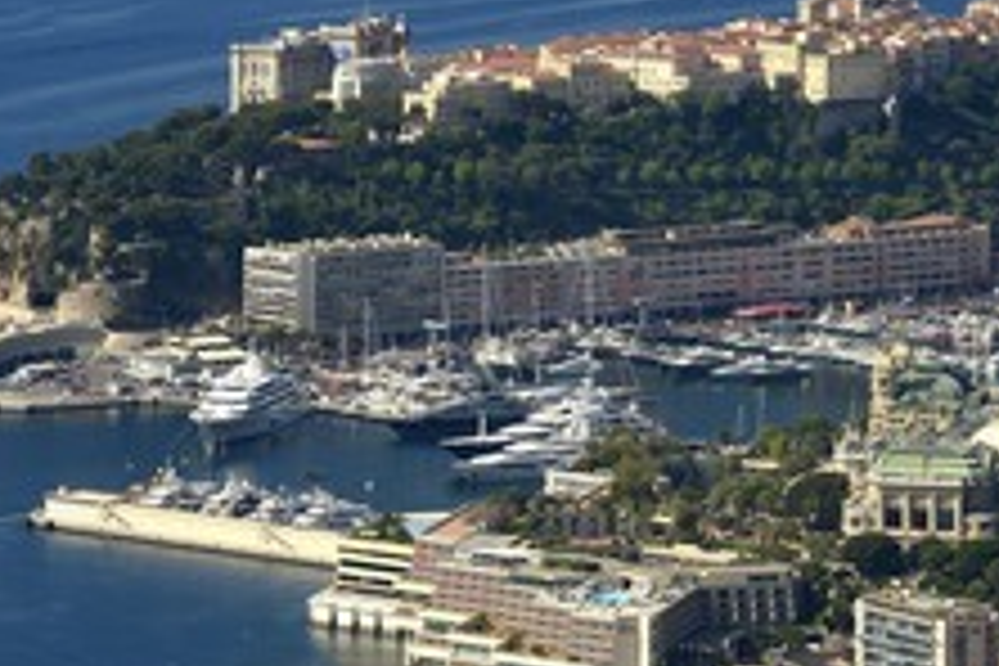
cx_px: 351
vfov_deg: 4.3
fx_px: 8907
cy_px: 423
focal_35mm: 321
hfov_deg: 6.4
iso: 200
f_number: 9
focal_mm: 170
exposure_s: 1/500
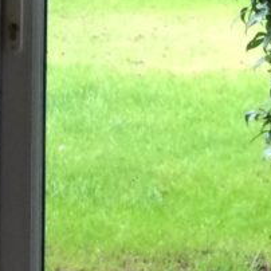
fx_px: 1727
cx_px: -621
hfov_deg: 7.5
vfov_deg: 8.8
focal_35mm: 195
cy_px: -82
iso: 32
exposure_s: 1/40
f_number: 2.2
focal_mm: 4.15
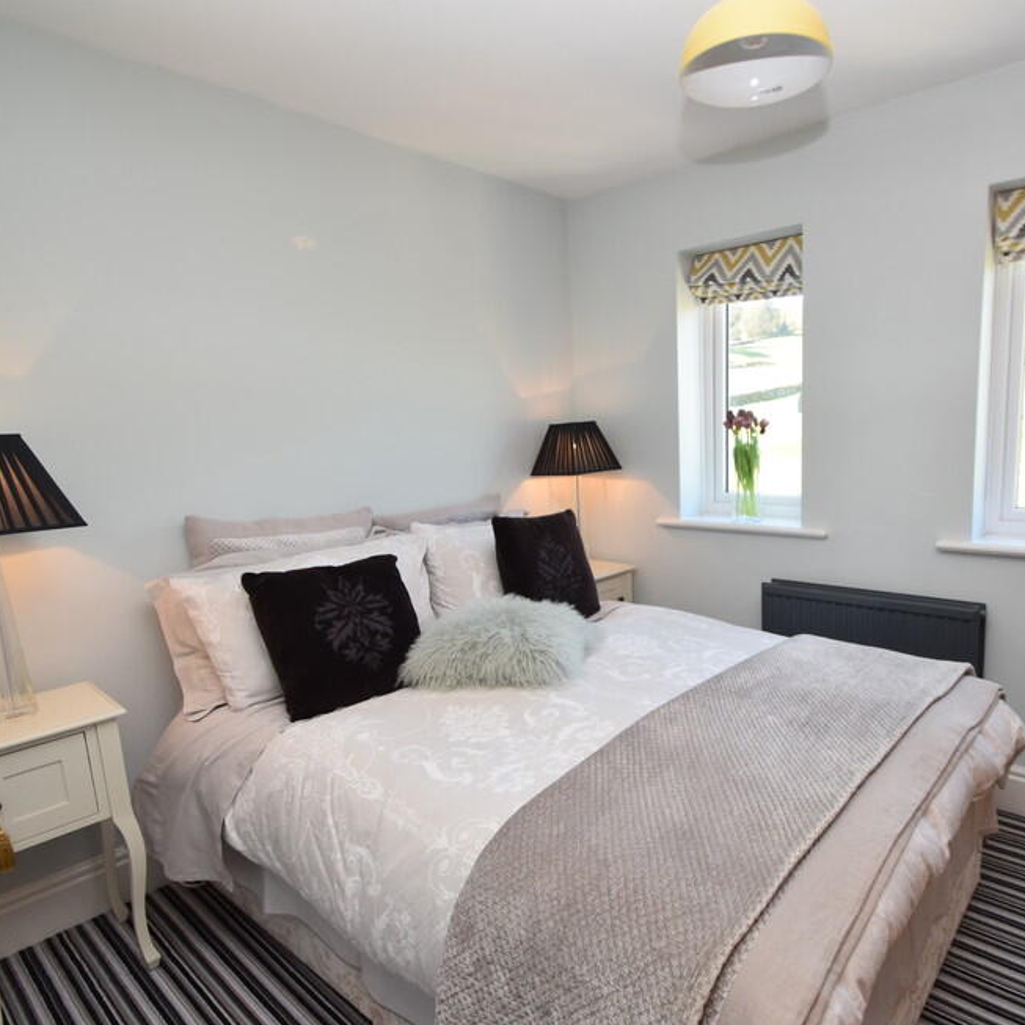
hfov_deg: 73.4
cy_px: 534
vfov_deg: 74.8
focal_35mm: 20
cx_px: 647
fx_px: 670
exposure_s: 1/125
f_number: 5.6
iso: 720
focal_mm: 10
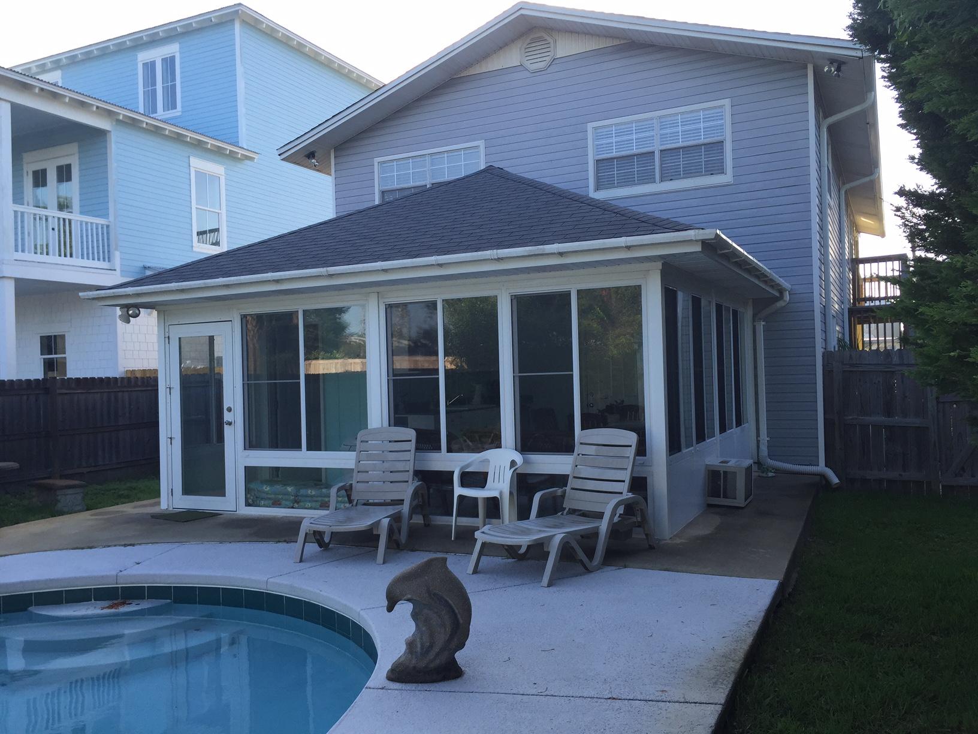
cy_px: 367
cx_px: 489
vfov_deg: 48.2
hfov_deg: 61.7
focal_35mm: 29
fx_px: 819
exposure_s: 1/421
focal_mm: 4.15
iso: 32
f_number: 2.2
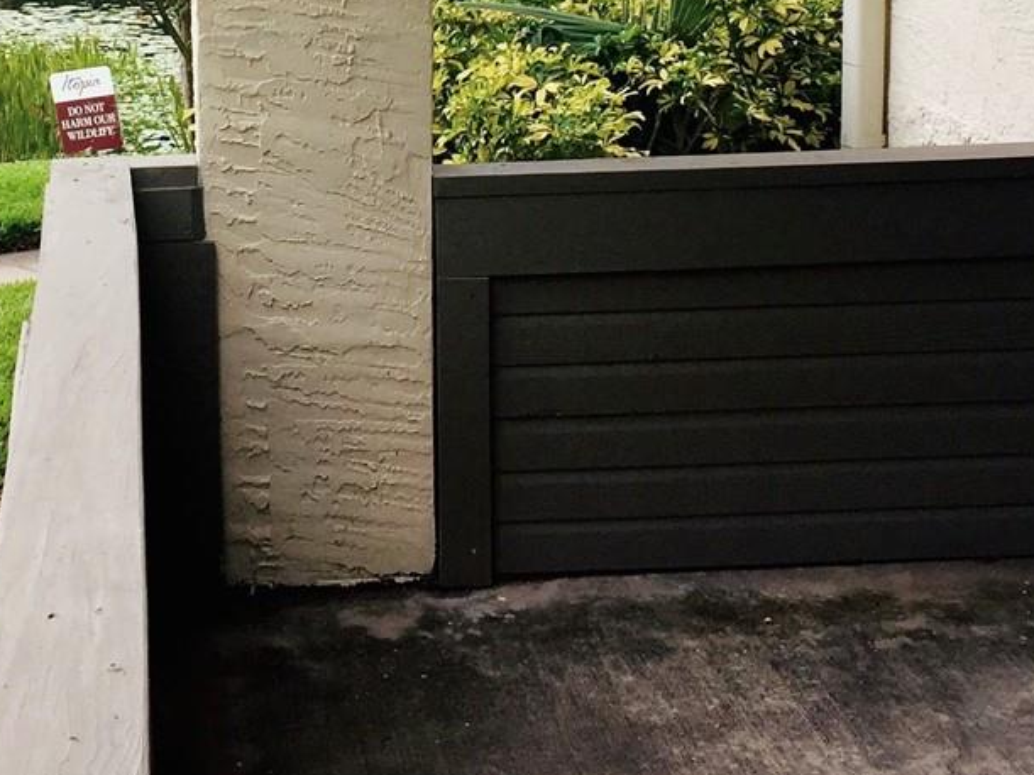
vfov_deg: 18.9
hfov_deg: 25.3
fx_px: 2270
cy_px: 29
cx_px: 245
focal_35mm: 76
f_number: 2.2
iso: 32
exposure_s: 1/388
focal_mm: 4.15
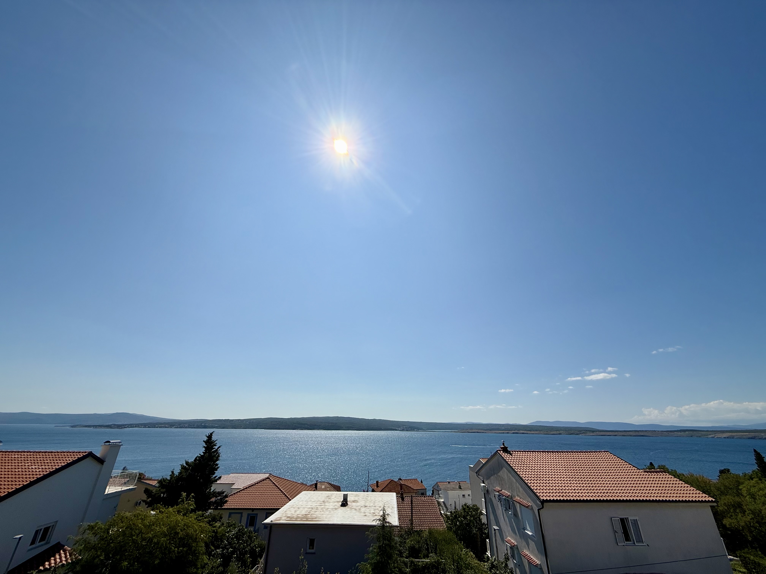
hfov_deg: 102.1
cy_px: 287
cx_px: 383
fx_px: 310
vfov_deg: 85.7
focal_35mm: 14
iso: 50
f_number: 2.2
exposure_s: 1/6173
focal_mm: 2.22
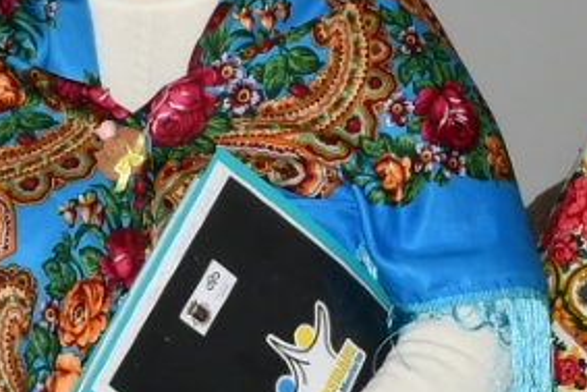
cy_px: 547
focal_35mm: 353
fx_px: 5759
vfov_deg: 3.9
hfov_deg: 5.8
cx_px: 213
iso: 200
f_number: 6.3
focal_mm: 35
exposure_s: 1/80
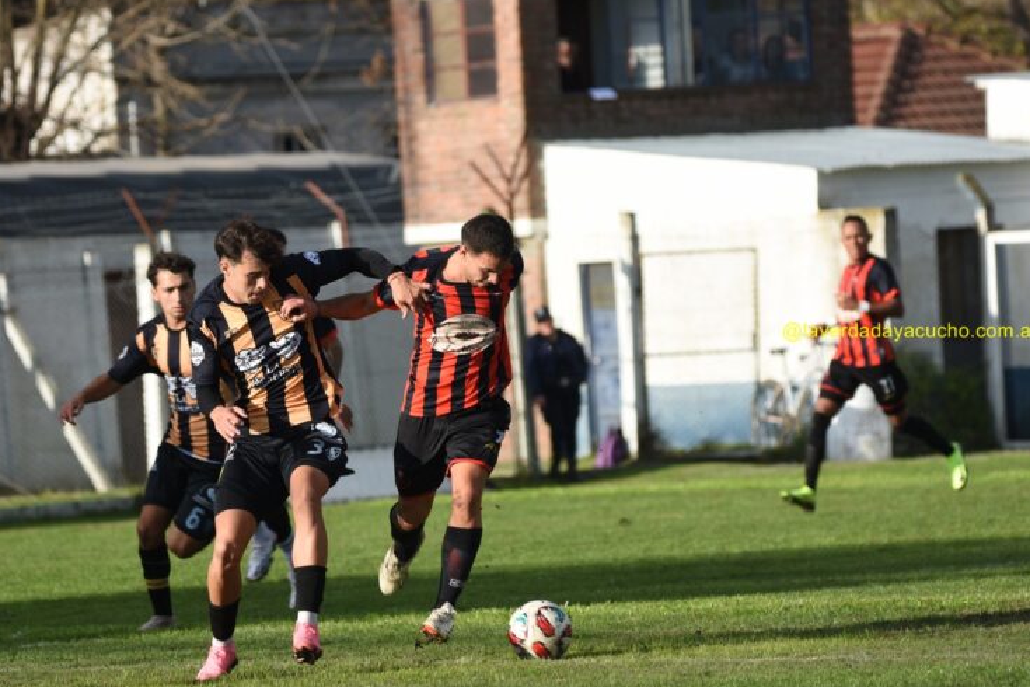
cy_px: 332
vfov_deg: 3.7
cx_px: 504
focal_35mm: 376
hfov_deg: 5.5
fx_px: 10757
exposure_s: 1/400
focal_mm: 240
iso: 100
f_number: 5.6
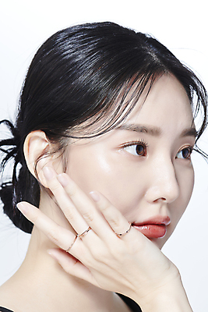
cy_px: 156
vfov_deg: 19.4
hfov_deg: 13.1
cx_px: 104
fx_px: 909
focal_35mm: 105
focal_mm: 105
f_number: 13
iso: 64
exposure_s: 1/125
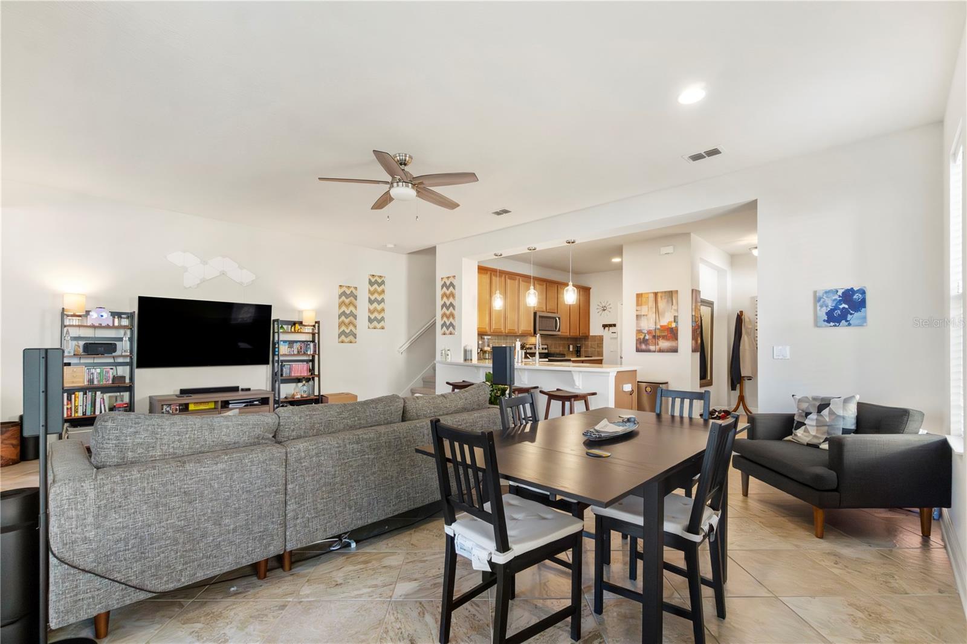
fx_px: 403
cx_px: 484
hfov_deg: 100.4
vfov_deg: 77.3
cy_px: 322
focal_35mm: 15
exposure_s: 1/60
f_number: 9
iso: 3200
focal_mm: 10
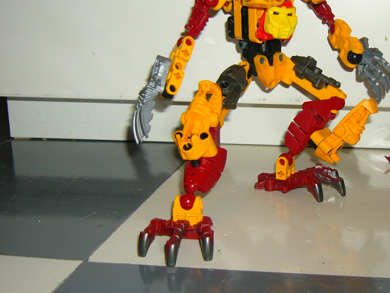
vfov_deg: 26.9
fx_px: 608
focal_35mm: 54
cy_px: 102
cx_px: 272
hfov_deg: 35.1
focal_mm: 5.8
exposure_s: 1/60
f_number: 2.8
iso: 100
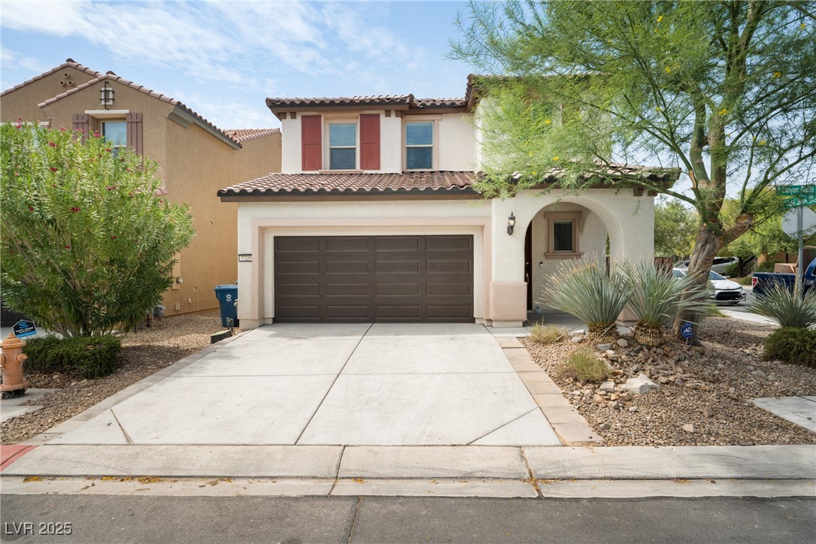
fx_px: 401
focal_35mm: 18
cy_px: 272
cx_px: 408
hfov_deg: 91.0
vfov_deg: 68.3
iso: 100
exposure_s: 1/50
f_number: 9
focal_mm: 17.7
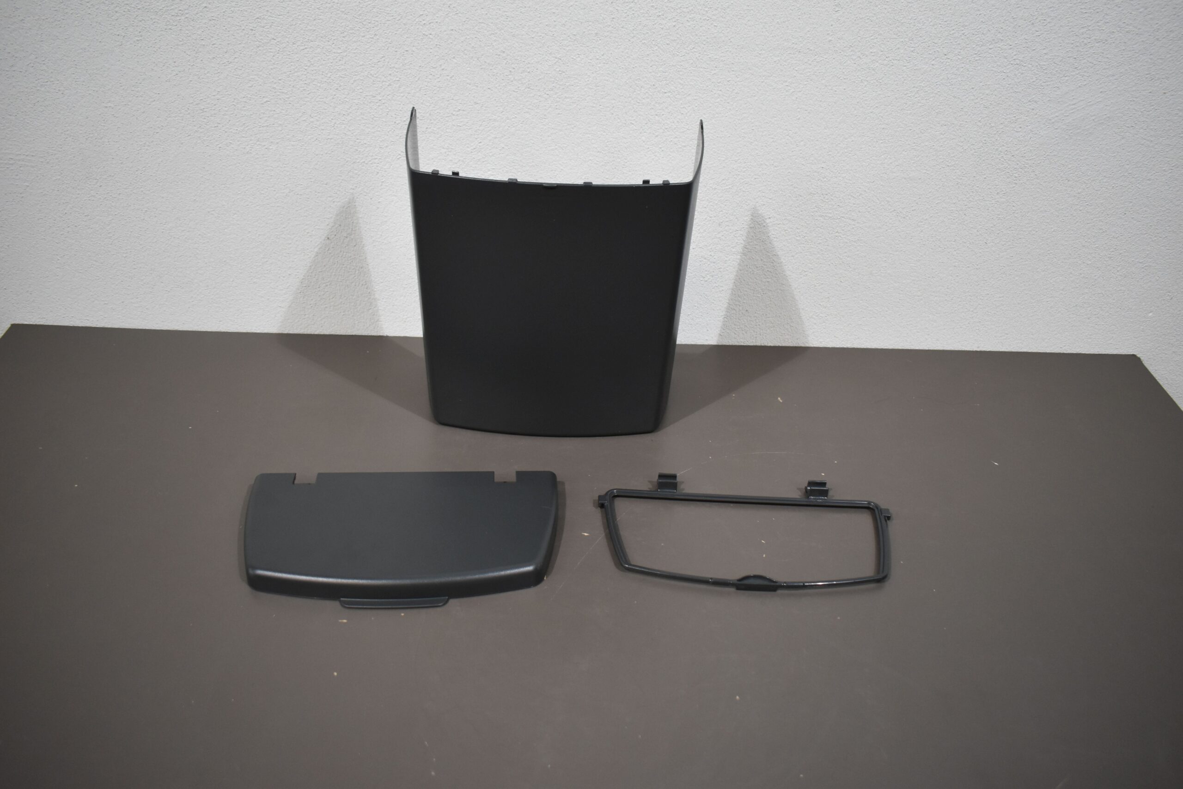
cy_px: 394
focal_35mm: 30
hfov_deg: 61.9
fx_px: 986
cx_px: 592
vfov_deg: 43.6
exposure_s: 1/250
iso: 800
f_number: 3.5
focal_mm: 20
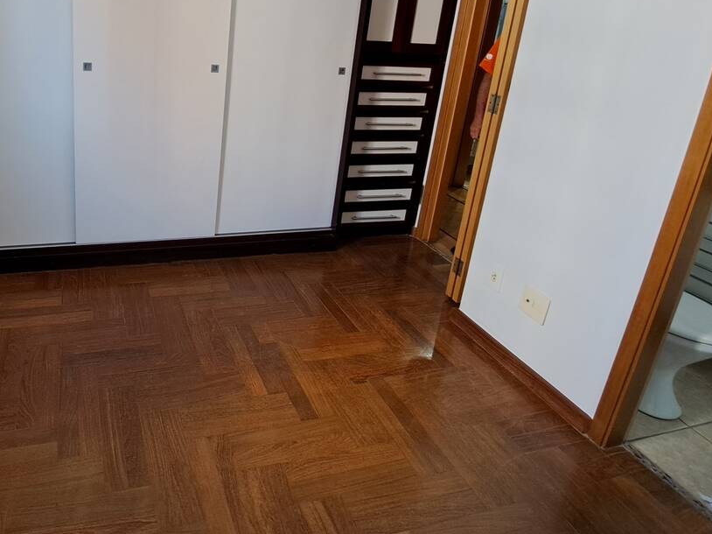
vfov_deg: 56.2
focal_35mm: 23
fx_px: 473
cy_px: 139
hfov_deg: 70.6
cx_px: 210
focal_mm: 1.74
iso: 100
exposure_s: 1/40
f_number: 2.2
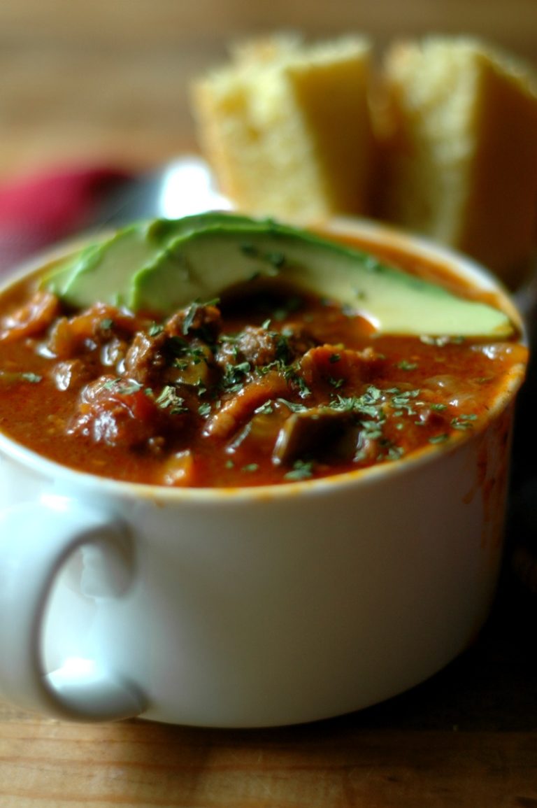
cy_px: 404
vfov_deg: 27.0
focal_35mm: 75
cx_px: 268
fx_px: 1681
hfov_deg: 18.1
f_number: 1.8
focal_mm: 50
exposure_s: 1/30
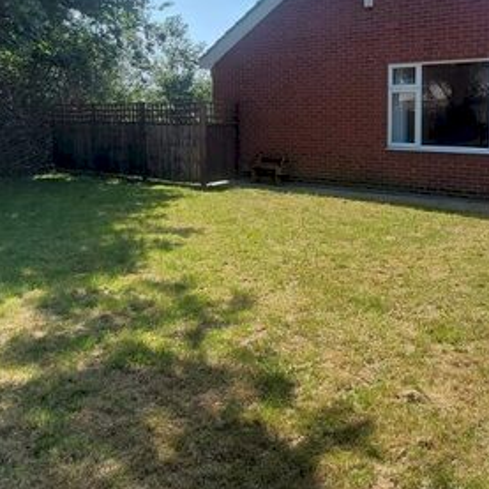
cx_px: 321
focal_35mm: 29
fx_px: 463
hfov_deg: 54.6
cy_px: 165
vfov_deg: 54.6
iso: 50
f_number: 2.2
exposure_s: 1/768
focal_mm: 1.74
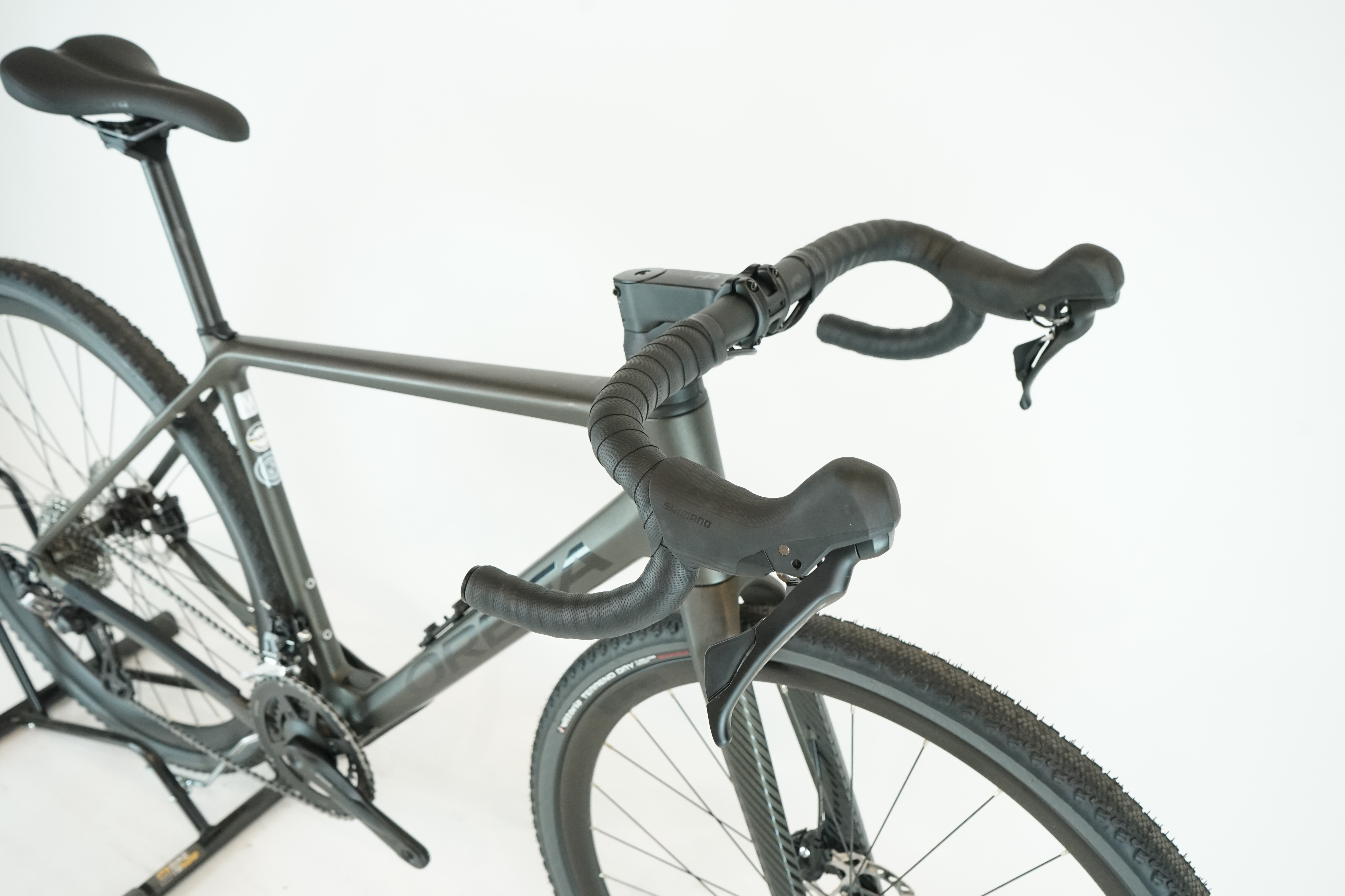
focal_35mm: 32
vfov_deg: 41.1
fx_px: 1195
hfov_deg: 58.7
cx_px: 672
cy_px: 448
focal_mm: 32
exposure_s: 1/200
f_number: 6.3
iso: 2500
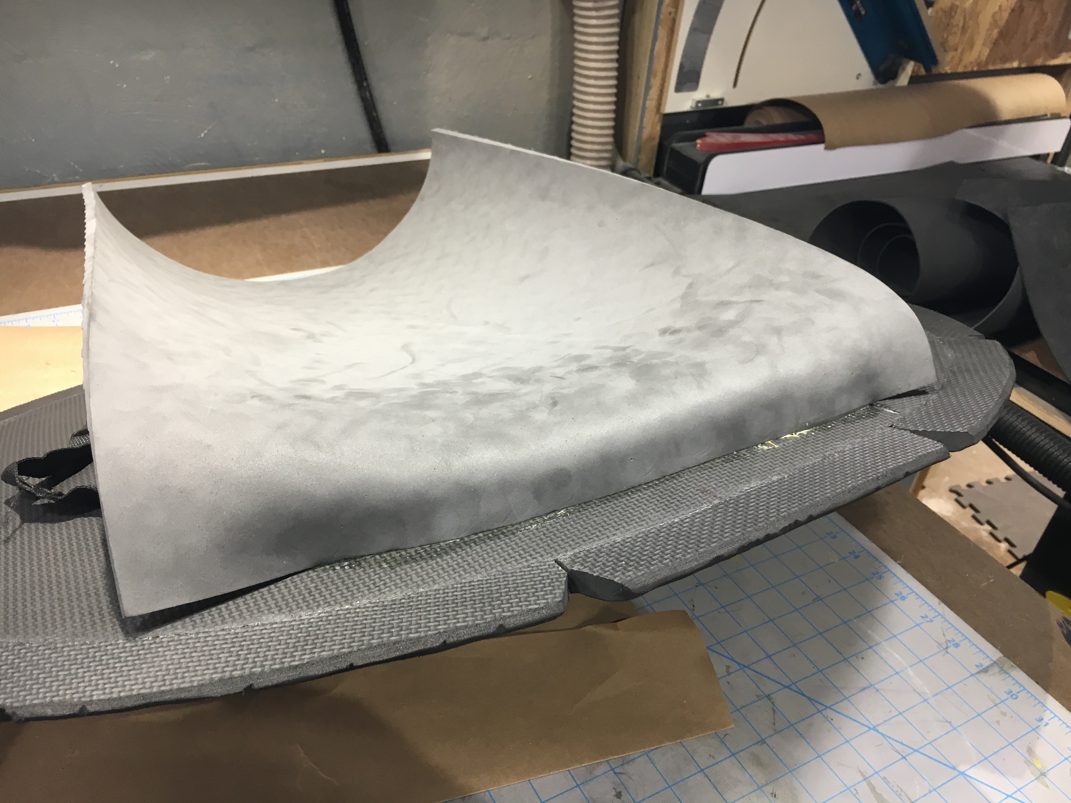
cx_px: 536
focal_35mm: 29
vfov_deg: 48.2
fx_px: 897
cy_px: 402
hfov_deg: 61.7
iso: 50
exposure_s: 1/30
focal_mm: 4.15
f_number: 2.2
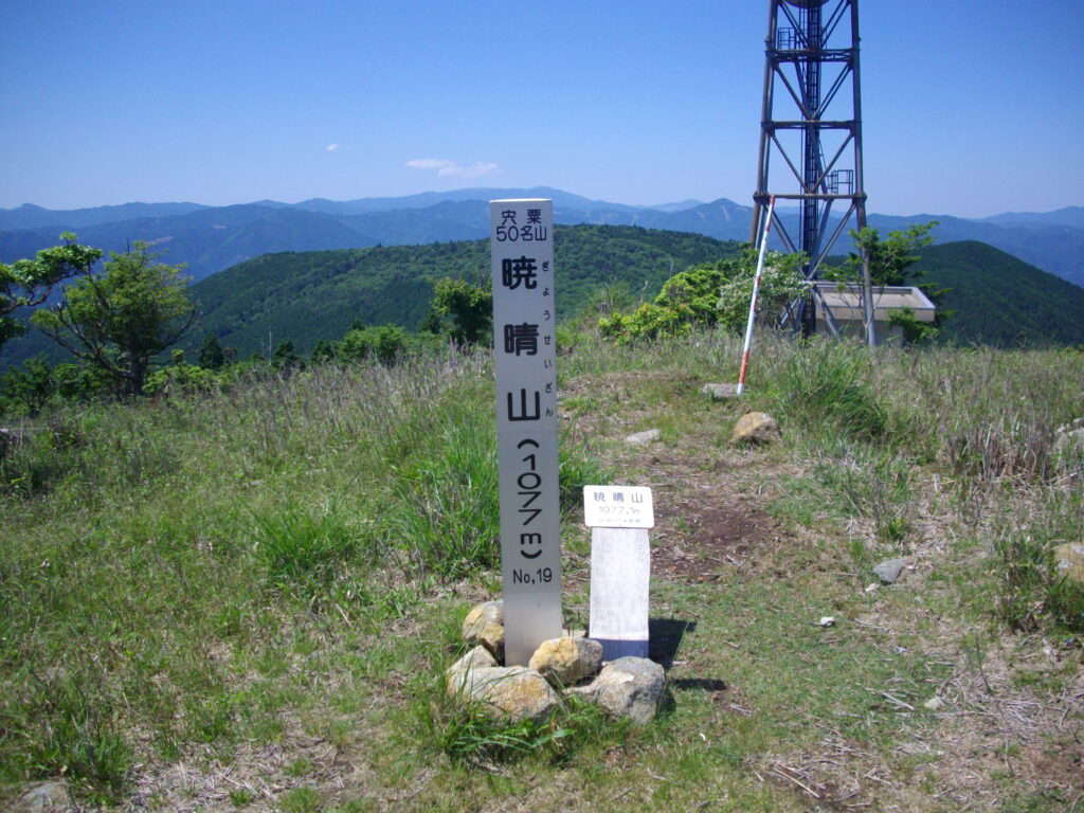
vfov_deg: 38.7
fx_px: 1159
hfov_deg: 50.1
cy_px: 406
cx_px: 542
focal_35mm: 37
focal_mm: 6.2
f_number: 5.6
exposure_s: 1/400
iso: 100
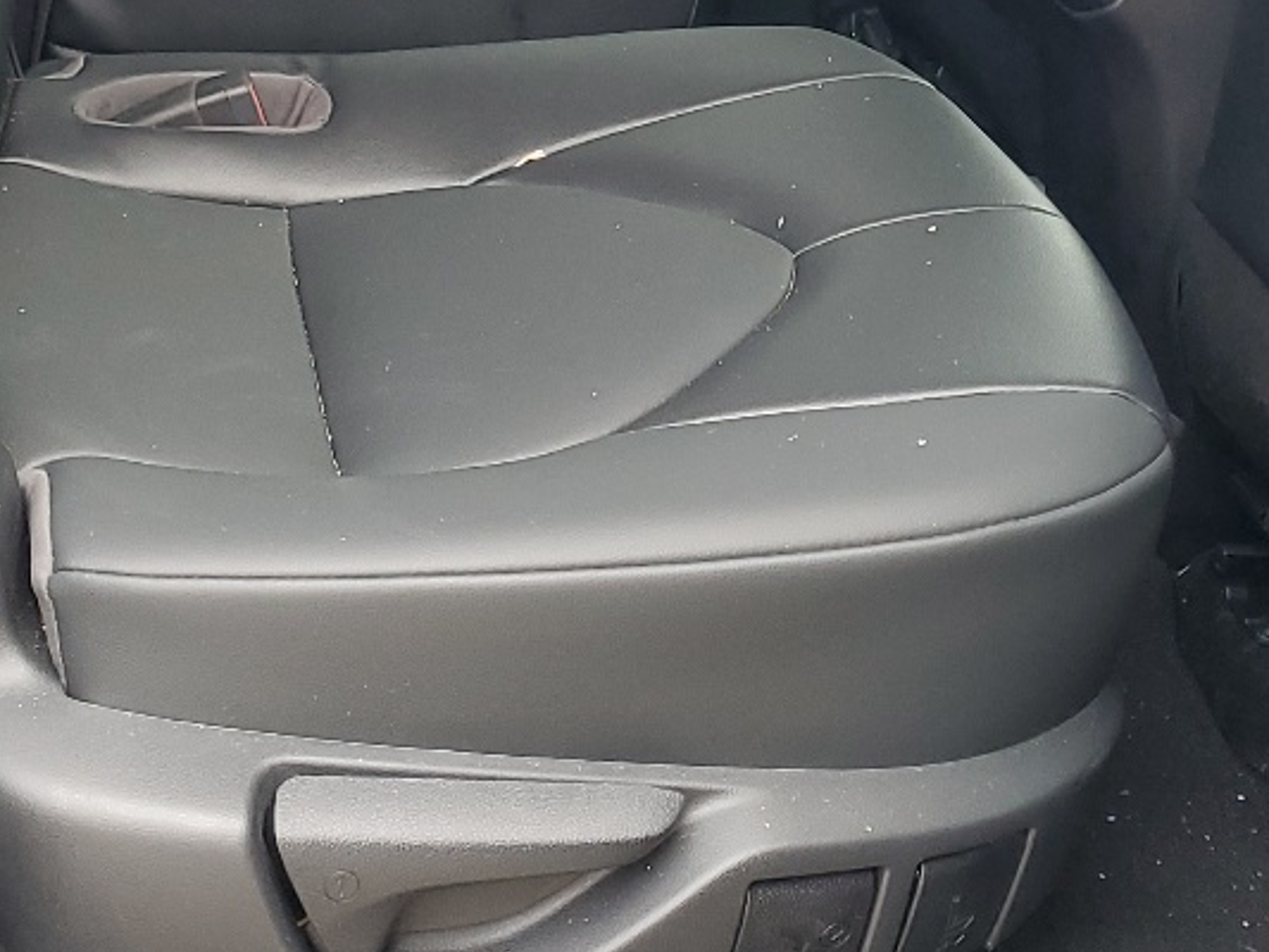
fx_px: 2860
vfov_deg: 17.7
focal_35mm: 78
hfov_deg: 25.0
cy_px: -276
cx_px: 648
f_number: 1.5
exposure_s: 1/120
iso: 68
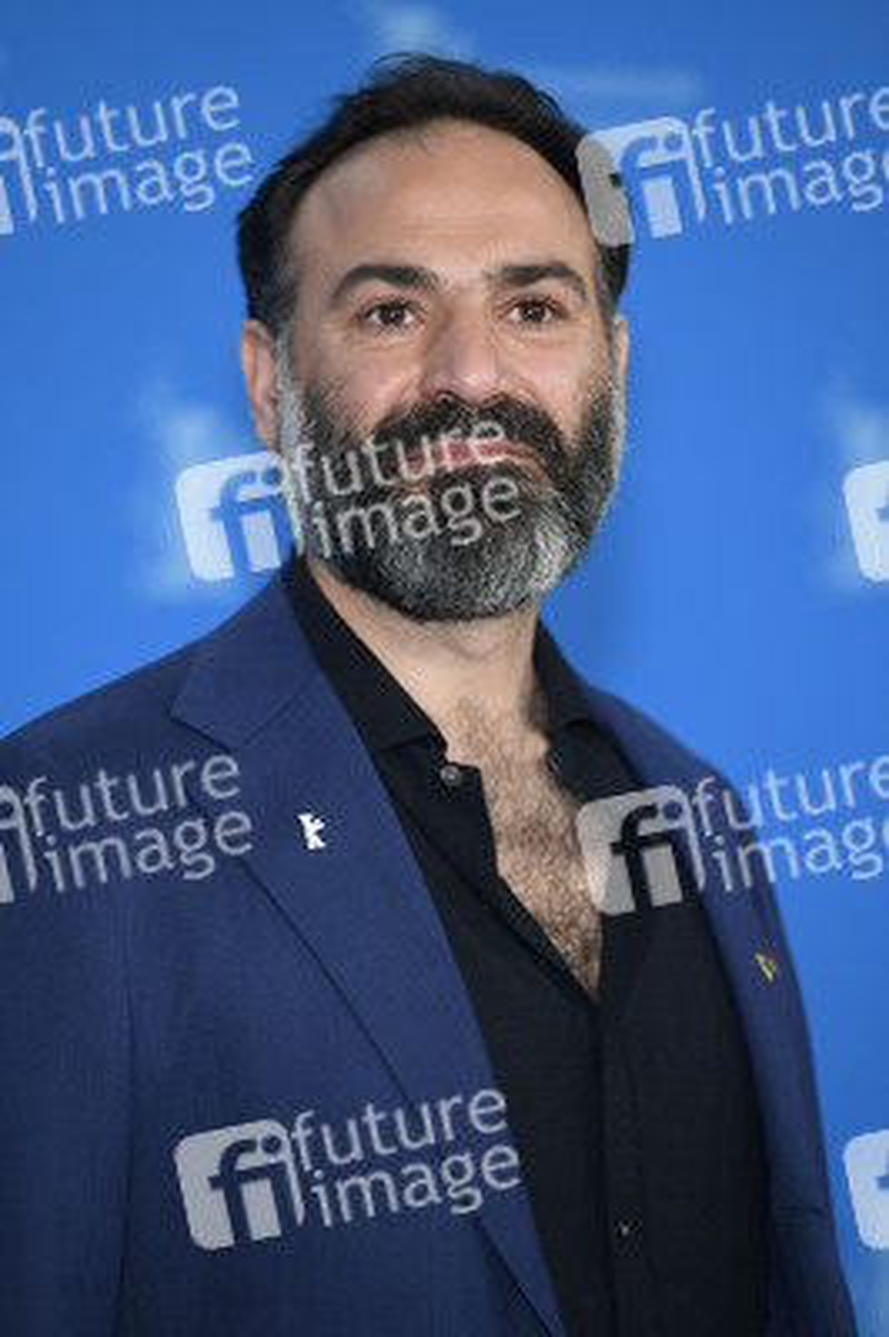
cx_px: 444
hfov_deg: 6.9
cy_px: 668
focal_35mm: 200
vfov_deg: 10.3
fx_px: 7421
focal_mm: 200
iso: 640
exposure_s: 1/400
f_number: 4
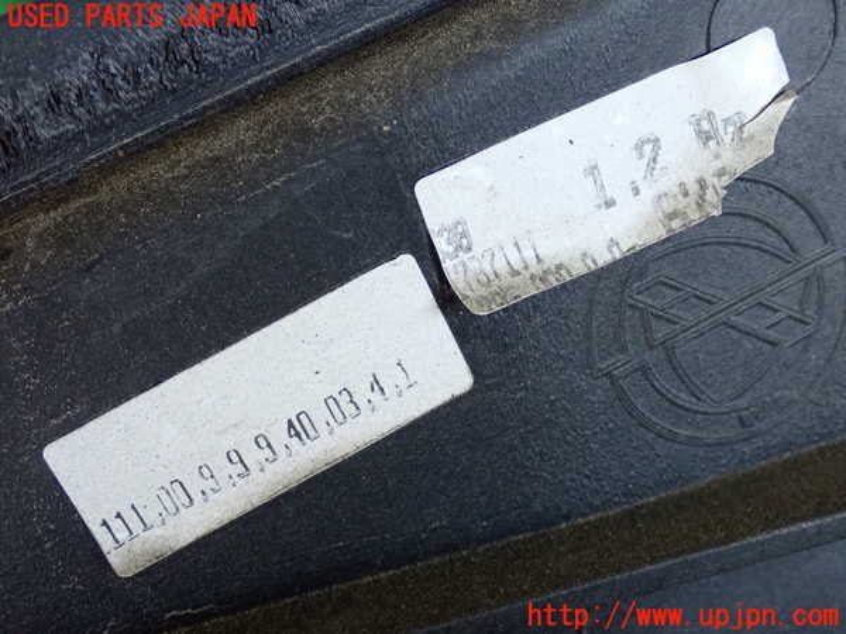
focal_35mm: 62
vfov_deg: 23.7
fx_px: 1515
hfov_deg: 31.2
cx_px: 423
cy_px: 317
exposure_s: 1/125
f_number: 3.6
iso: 1250
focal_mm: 11.09
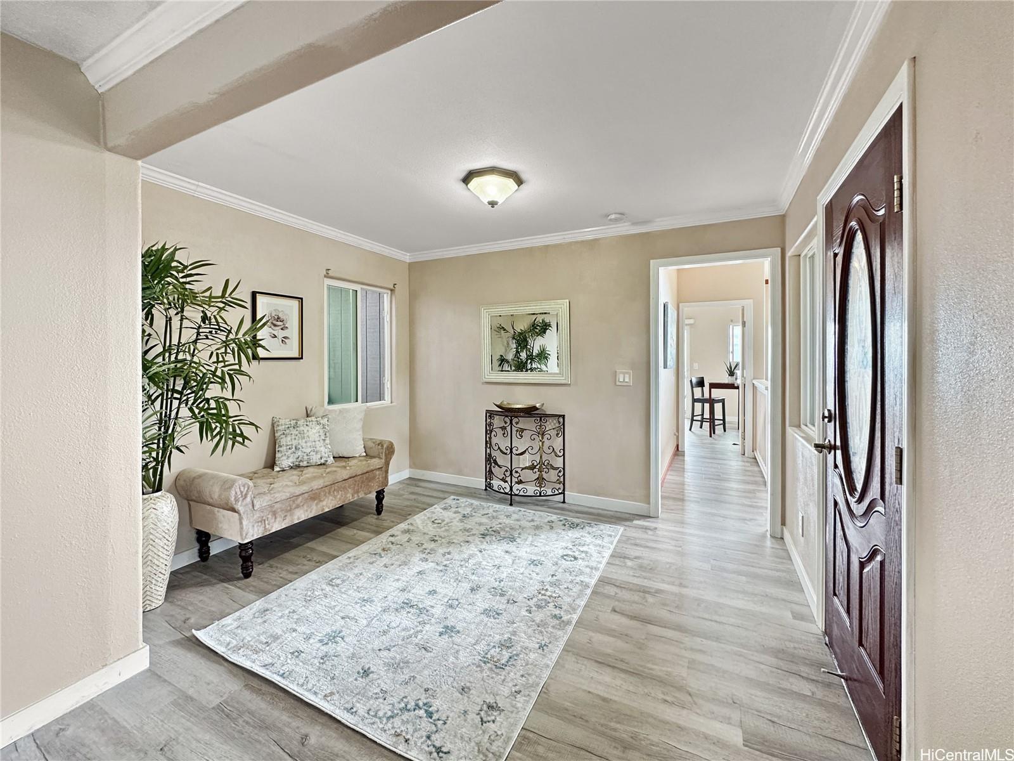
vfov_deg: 85.7
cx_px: 507
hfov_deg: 102.1
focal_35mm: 14
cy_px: 380
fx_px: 410
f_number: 2.2
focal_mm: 2.22
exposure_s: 1/30
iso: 640
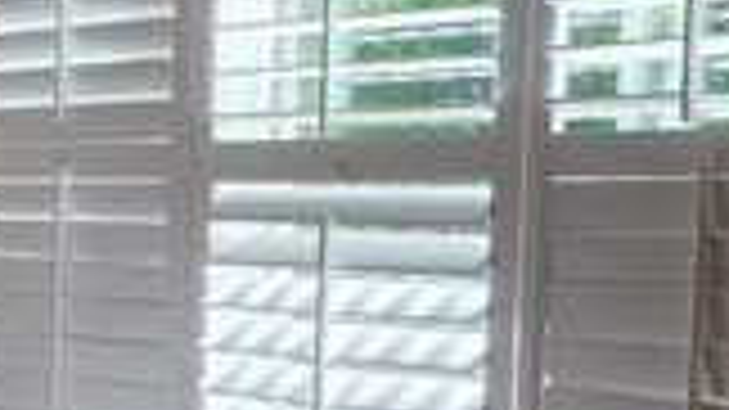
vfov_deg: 12.2
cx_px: -680
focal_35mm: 99
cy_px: 333
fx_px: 1913
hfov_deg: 16.8
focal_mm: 6.4
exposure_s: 1/180
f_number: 1.8
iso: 160
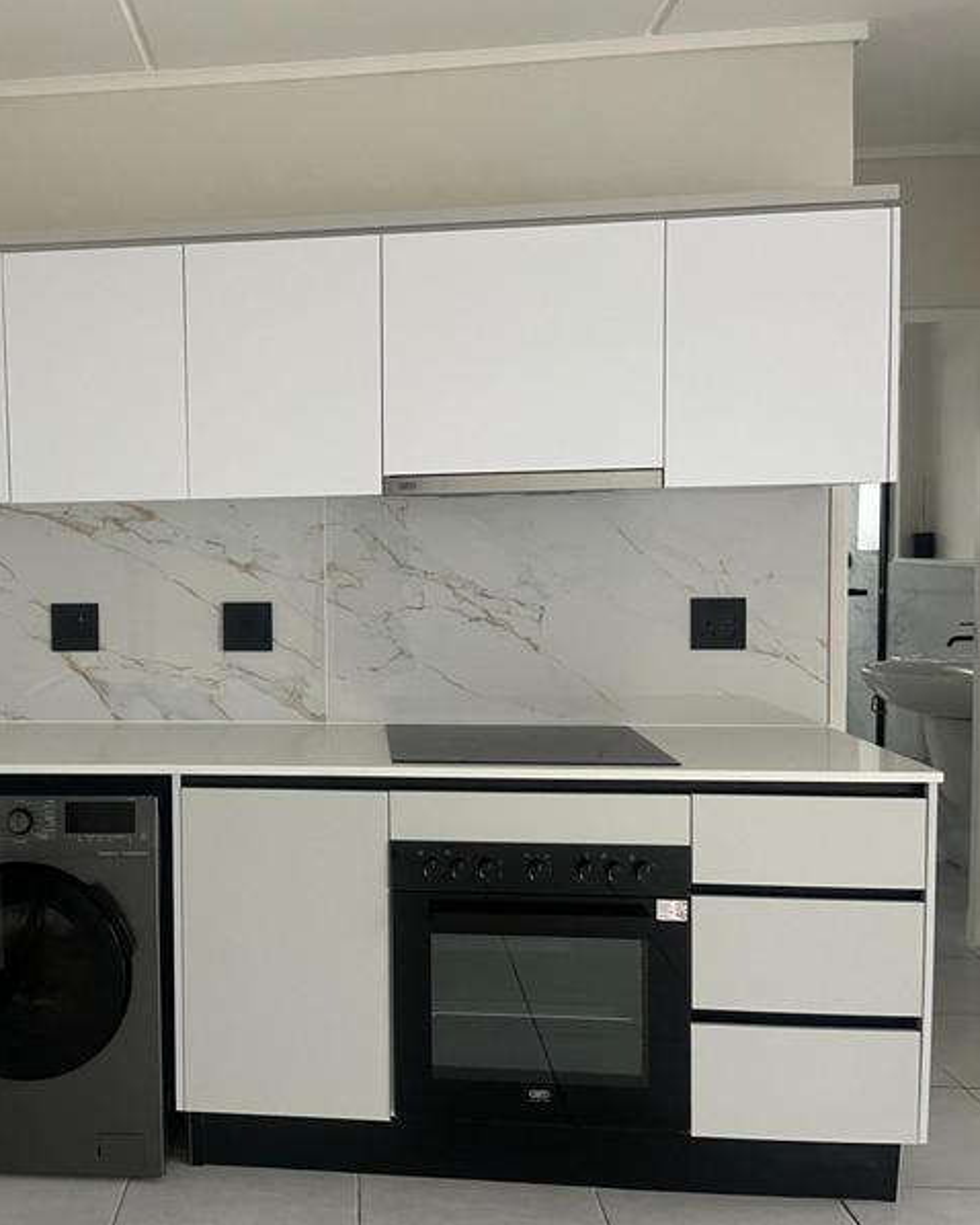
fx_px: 1232
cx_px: 193
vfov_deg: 52.8
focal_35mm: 34
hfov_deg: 41.5
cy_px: 611
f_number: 1.6
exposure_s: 1/60
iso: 200
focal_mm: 5.1
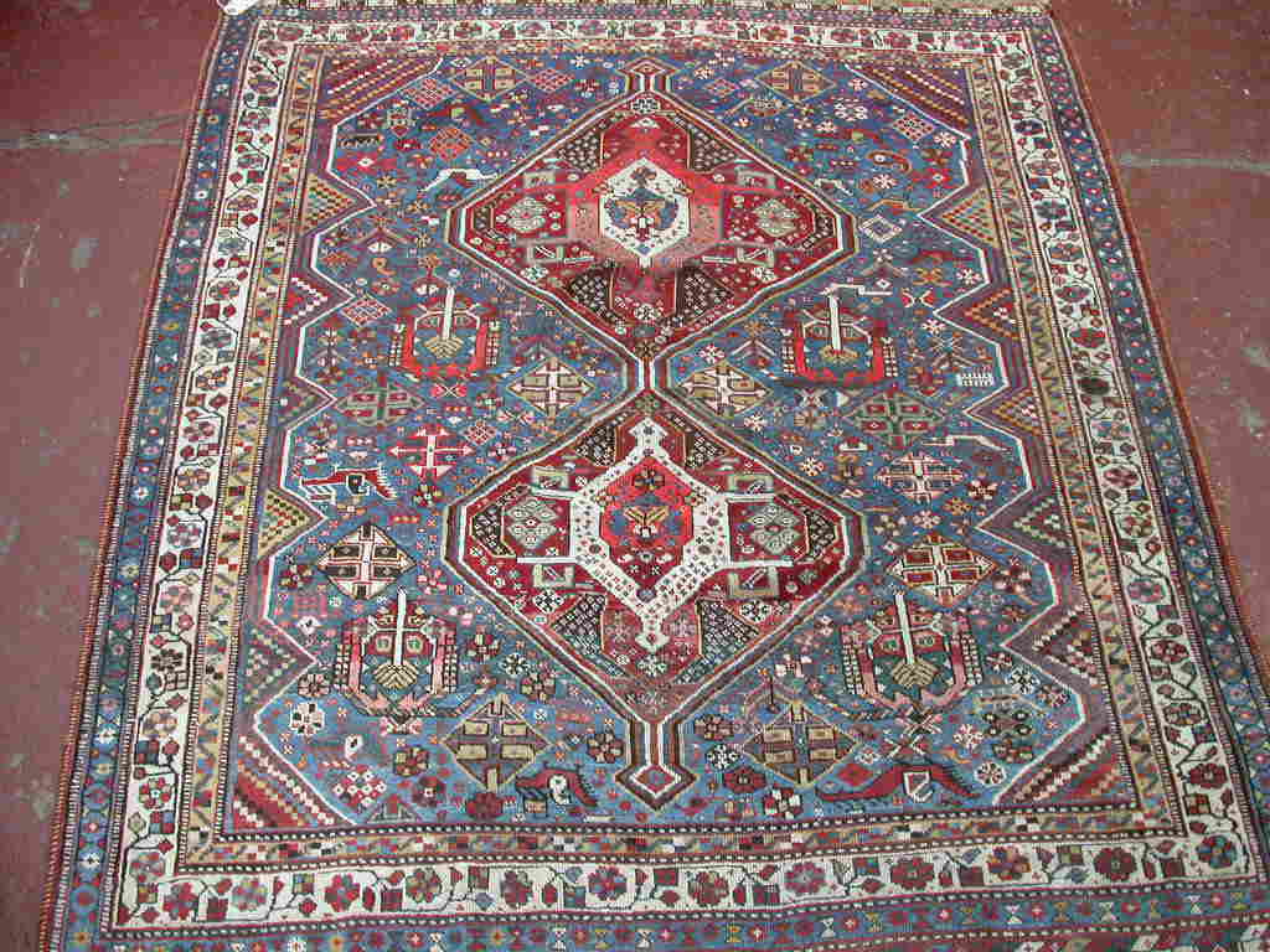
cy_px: 476
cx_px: 635
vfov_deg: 37.7
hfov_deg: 49.0
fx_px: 1394
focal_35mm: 38
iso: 100
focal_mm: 7.85
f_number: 2.6
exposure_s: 1/30
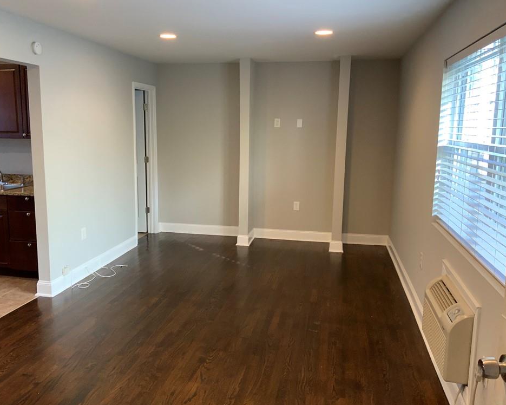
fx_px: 464
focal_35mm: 31
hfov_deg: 57.1
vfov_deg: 47.1
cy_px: 199
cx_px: 235
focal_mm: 3
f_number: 1.8
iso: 160
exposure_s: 1/60
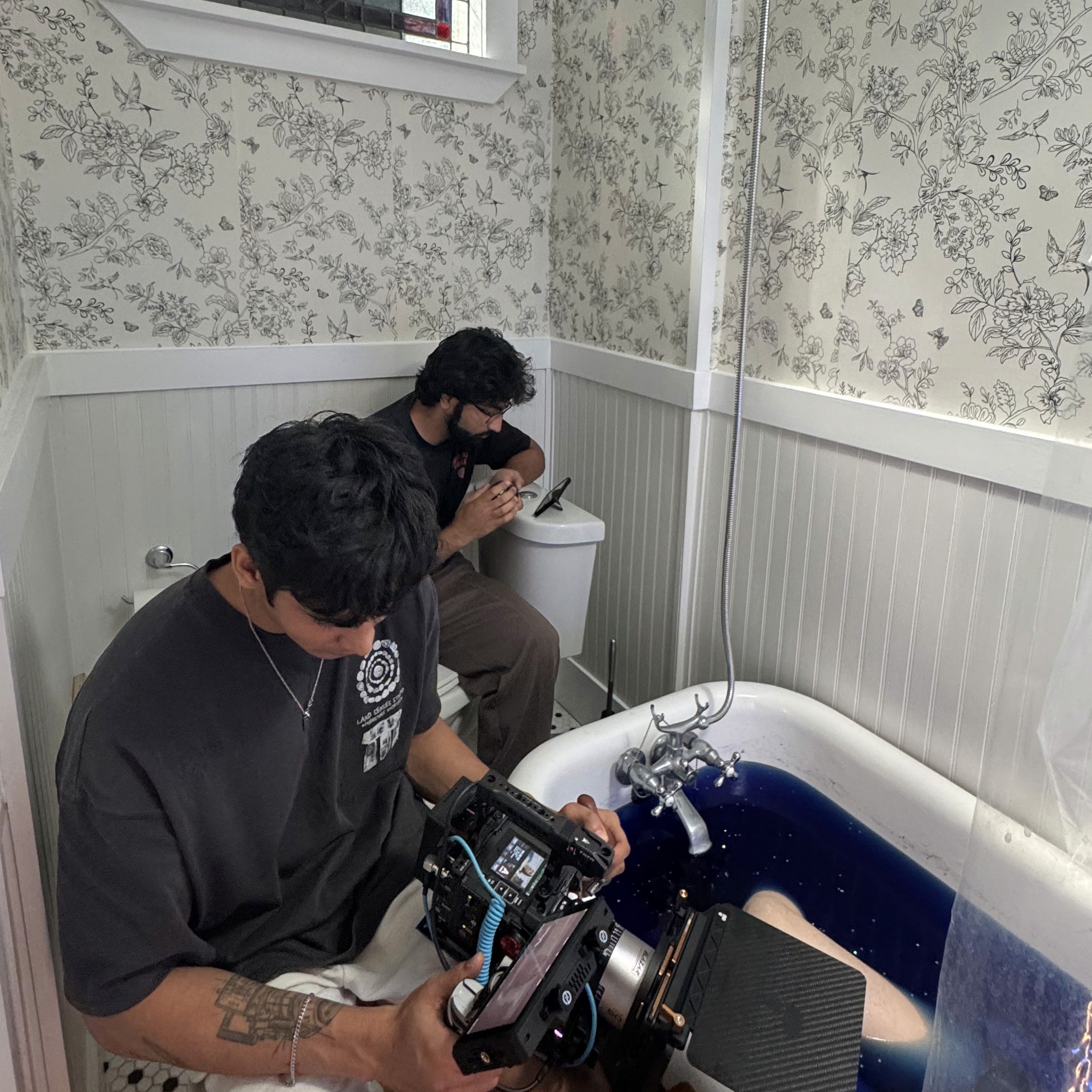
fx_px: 749
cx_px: 573
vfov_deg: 70.7
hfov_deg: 72.1
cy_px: 397
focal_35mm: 21
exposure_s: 1/120
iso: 250
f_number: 2.2
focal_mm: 2.22
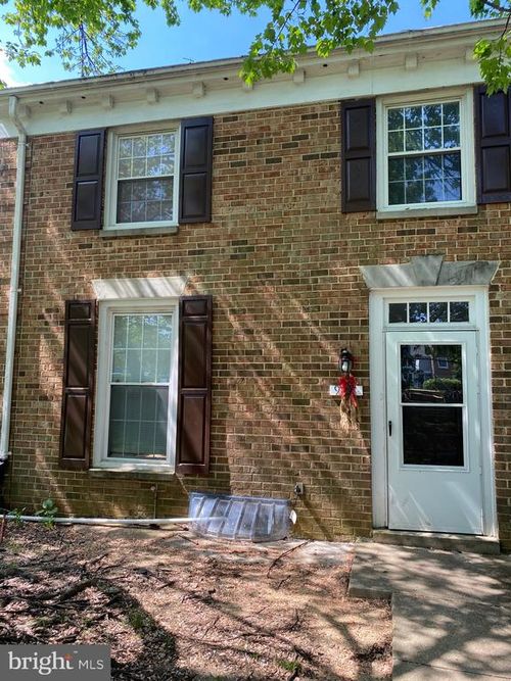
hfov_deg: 53.0
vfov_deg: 67.3
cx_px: 256
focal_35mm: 26
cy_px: 340
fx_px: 512
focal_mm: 4.25
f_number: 1.8
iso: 32
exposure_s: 1/370
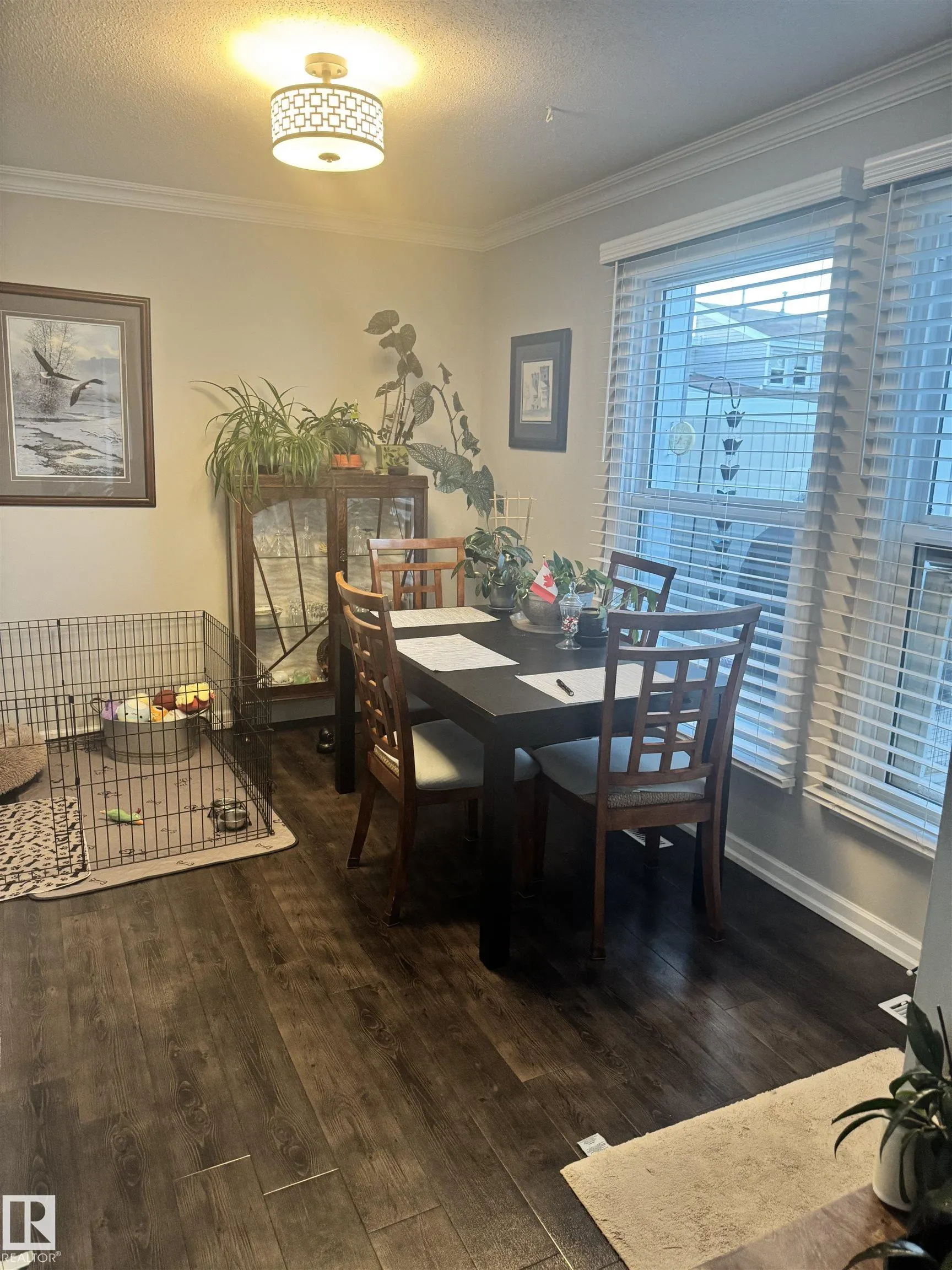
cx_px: 476
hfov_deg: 56.8
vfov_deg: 71.6
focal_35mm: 24
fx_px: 880
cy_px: 635
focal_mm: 6.76
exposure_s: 1/60
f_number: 1.78
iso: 400
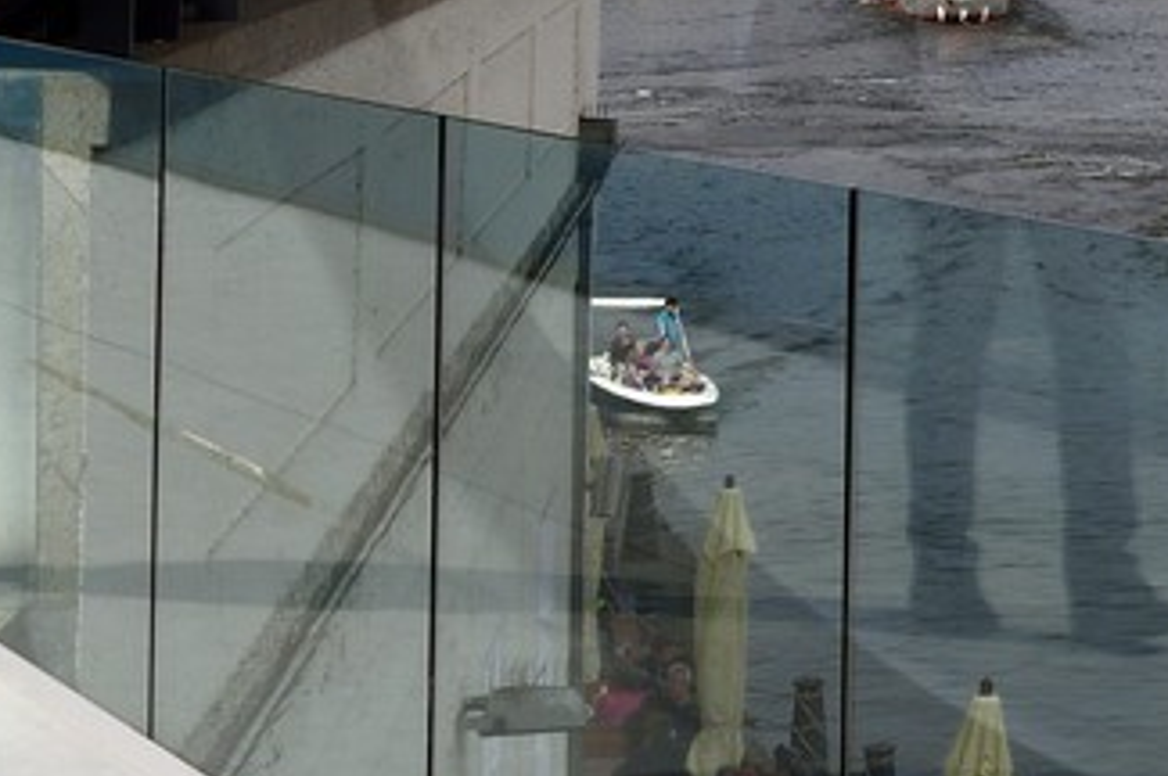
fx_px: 3825
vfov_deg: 11.1
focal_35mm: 118
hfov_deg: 16.2
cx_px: 1617
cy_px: -435
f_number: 14
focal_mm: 24
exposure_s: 1/250
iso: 200
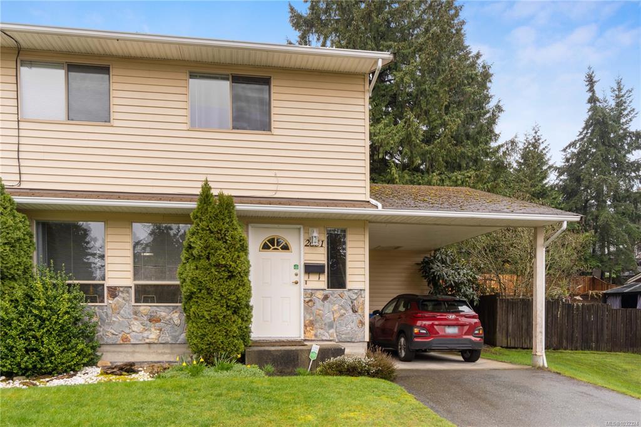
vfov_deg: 47.9
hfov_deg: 67.4
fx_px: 481
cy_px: 214
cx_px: 320
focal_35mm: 27
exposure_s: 1/15
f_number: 11
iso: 100
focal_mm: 18
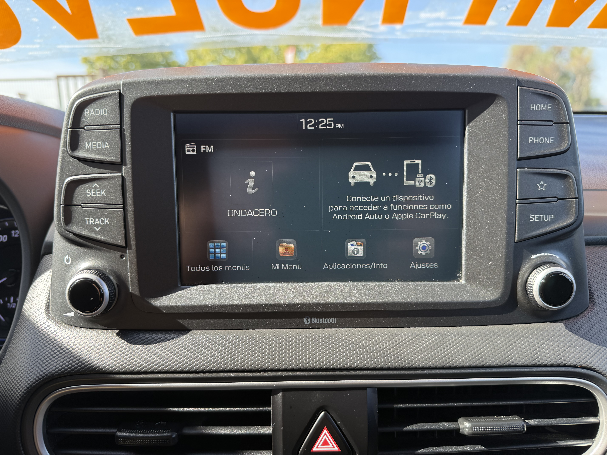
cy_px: 228
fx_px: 421
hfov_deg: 71.6
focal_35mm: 24
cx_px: 304
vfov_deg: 56.8
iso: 100
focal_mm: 6.76
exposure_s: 1/317
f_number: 1.78
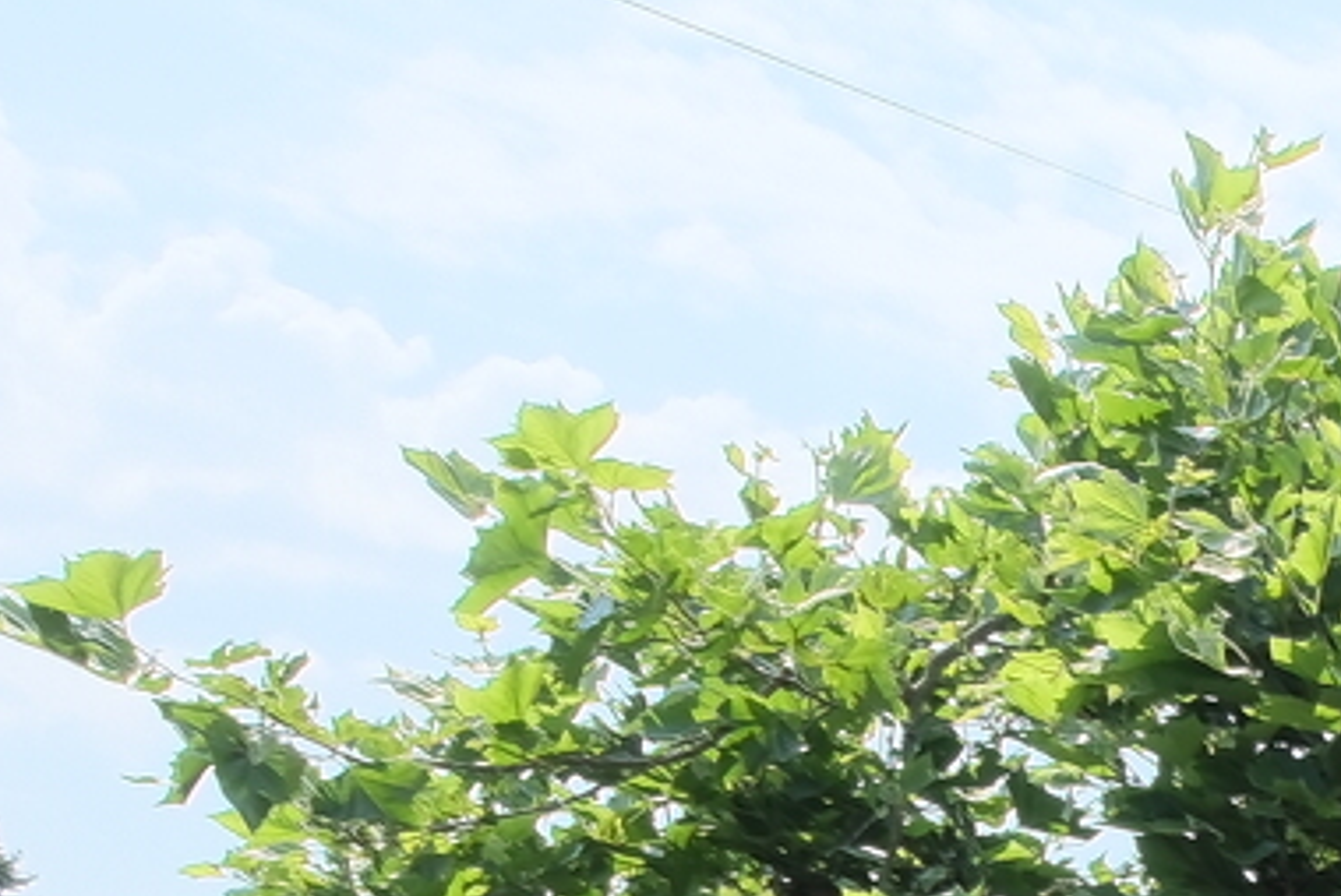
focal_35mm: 101
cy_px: 1917
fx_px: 3765
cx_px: 3561
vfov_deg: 11.8
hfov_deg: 12.9
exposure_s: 1/210
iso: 125
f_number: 5
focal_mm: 10
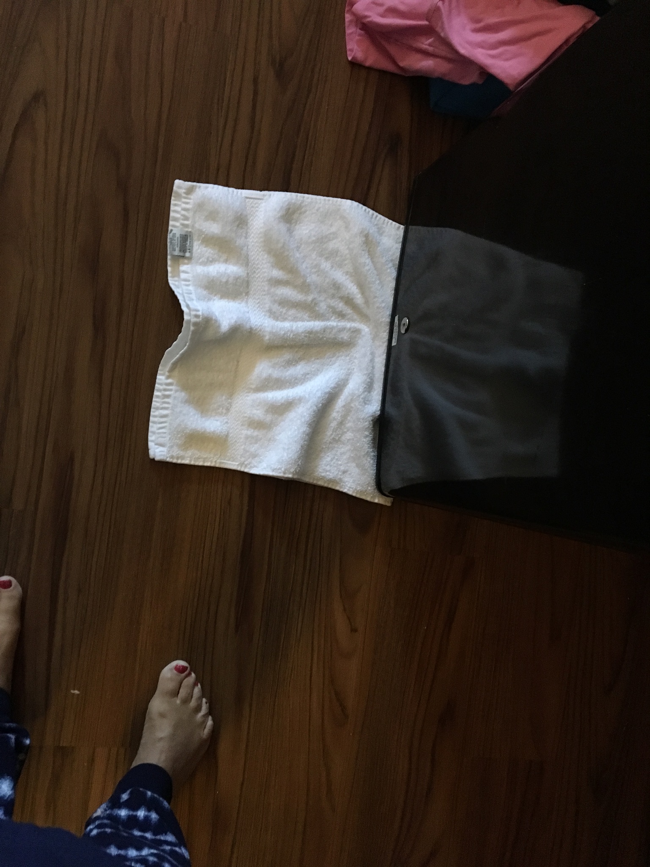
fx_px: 726
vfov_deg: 61.7
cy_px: 434
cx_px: 325
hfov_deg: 48.2
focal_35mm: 29
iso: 250
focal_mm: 4.15
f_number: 2.2
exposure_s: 1/15
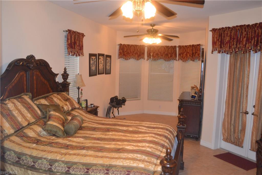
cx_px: 131
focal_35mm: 33
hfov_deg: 57.2
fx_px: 240
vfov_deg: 39.9
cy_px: 88
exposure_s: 1/60
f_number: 3.8
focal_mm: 22
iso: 1000
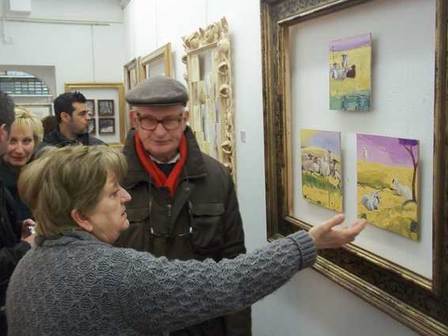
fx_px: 492
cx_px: 218
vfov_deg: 37.7
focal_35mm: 38
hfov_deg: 49.0
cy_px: 163
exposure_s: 1/40
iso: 400
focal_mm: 6.5
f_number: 3.1
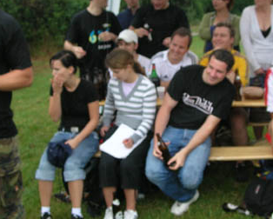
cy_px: 108
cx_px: 172
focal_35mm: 67
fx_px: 542
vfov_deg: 22.9
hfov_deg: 28.2
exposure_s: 1/85.6
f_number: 2.7
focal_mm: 6
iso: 50
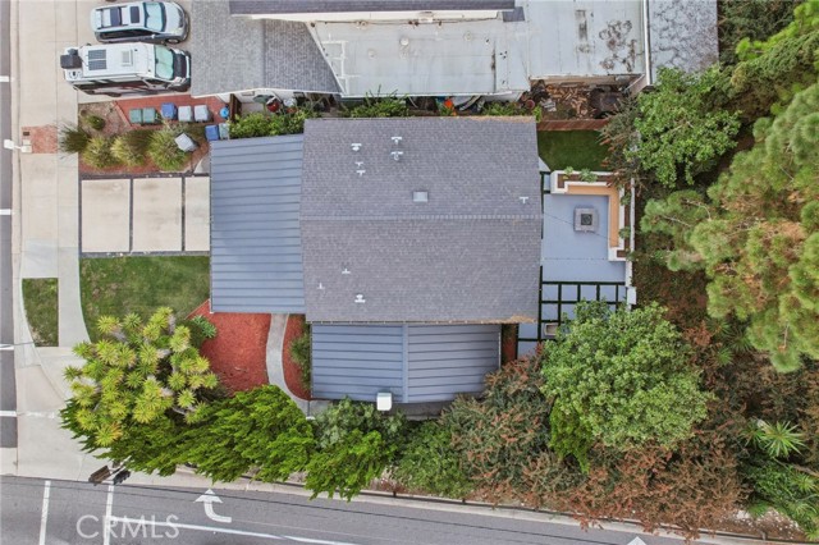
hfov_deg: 78.6
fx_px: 500
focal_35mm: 22
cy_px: 272
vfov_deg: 57.2
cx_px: 410
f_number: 2.8
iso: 140
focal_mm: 8.4
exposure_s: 1/80
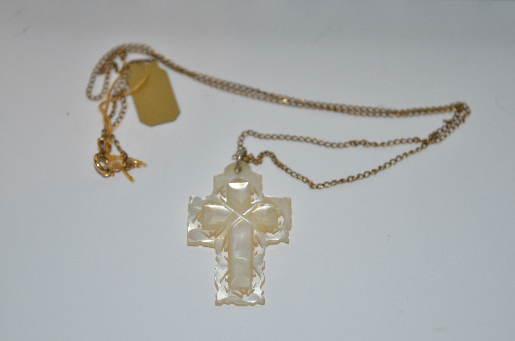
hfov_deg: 24.7
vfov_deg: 16.5
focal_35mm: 82
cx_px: 258
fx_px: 1178
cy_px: 170
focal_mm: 55
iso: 720
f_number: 5.6
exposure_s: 1/60
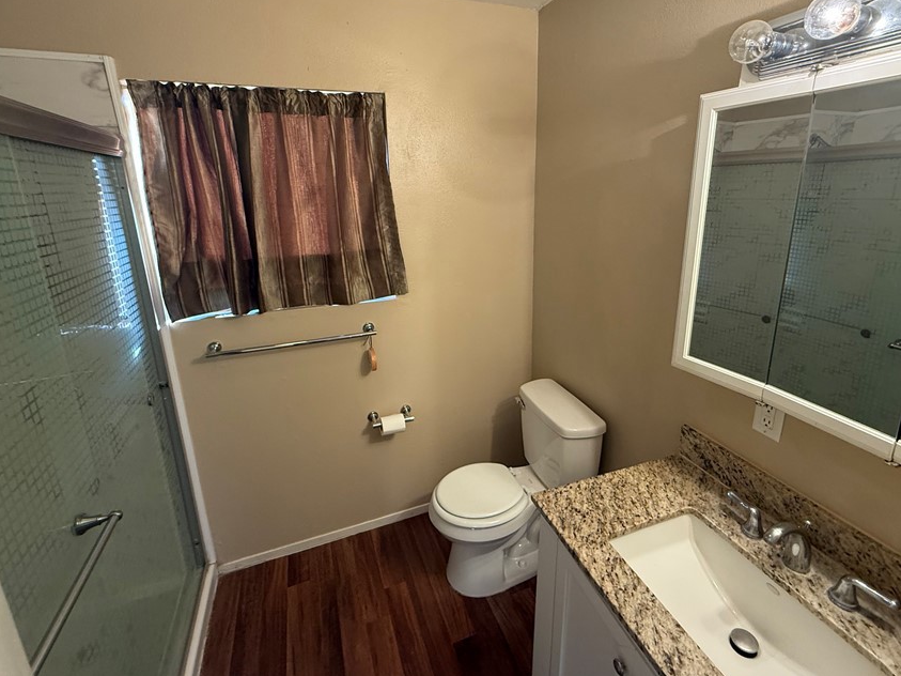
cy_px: 295
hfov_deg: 91.0
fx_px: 442
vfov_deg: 74.4
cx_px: 475
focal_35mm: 17
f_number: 2.2
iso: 320
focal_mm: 2.22
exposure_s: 1/120
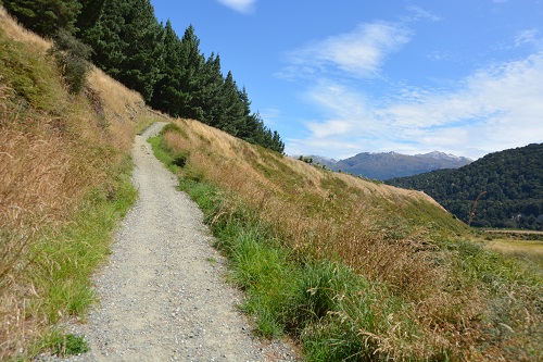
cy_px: 181
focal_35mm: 33
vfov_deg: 39.9
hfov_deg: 57.2
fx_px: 498
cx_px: 272
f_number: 6.3
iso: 400
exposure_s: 1/1600
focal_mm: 22
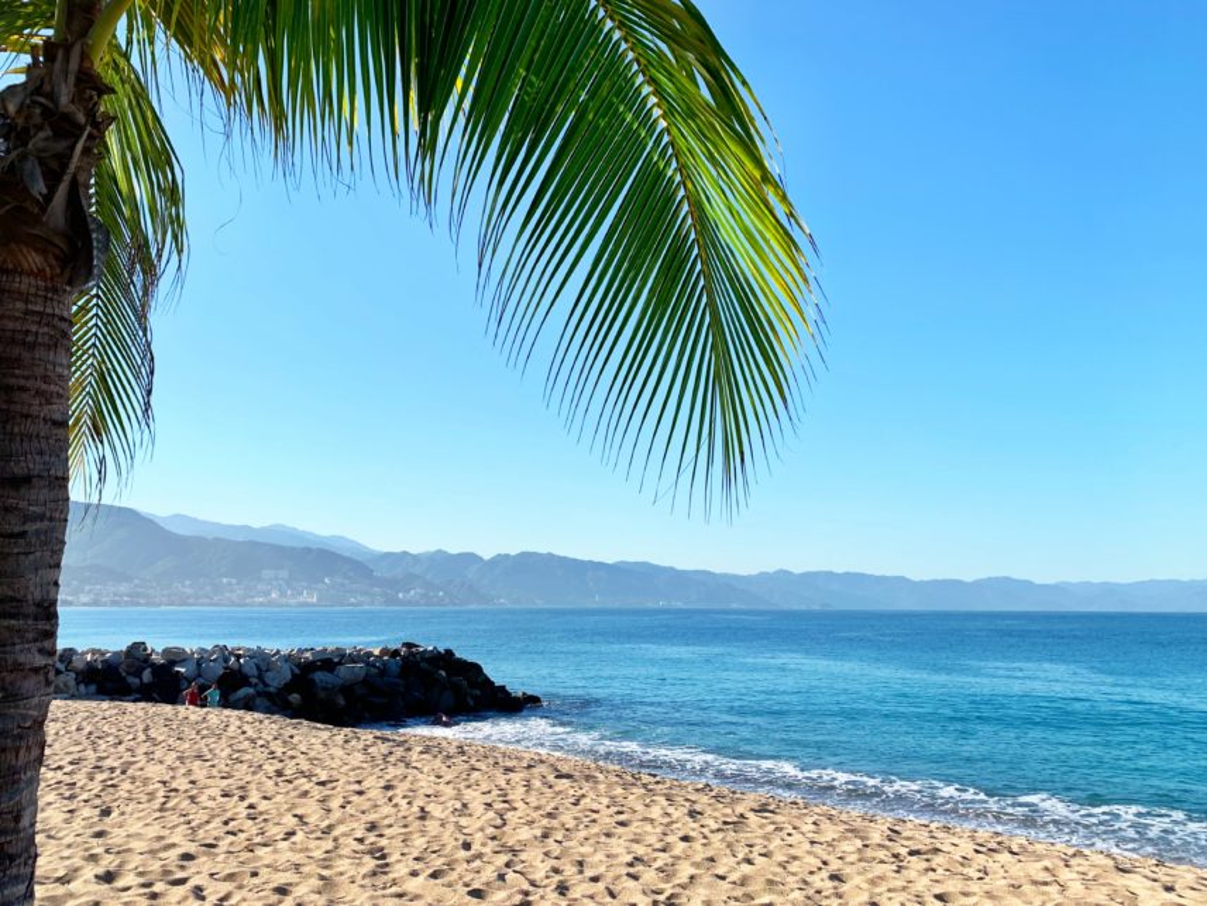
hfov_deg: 67.3
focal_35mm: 26
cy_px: 453
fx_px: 907
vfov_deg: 53.1
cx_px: 604
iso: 25
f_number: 1.8
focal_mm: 4.25
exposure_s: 1/2421
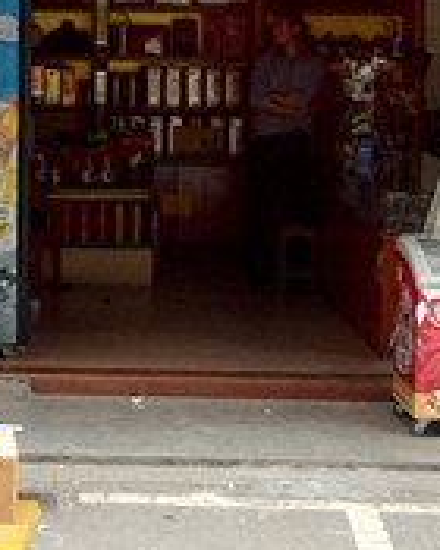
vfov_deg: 10.6
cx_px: -192
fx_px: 2930
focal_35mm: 180
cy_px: -8
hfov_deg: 8.4
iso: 400
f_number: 4.5
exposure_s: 1/80
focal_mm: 28
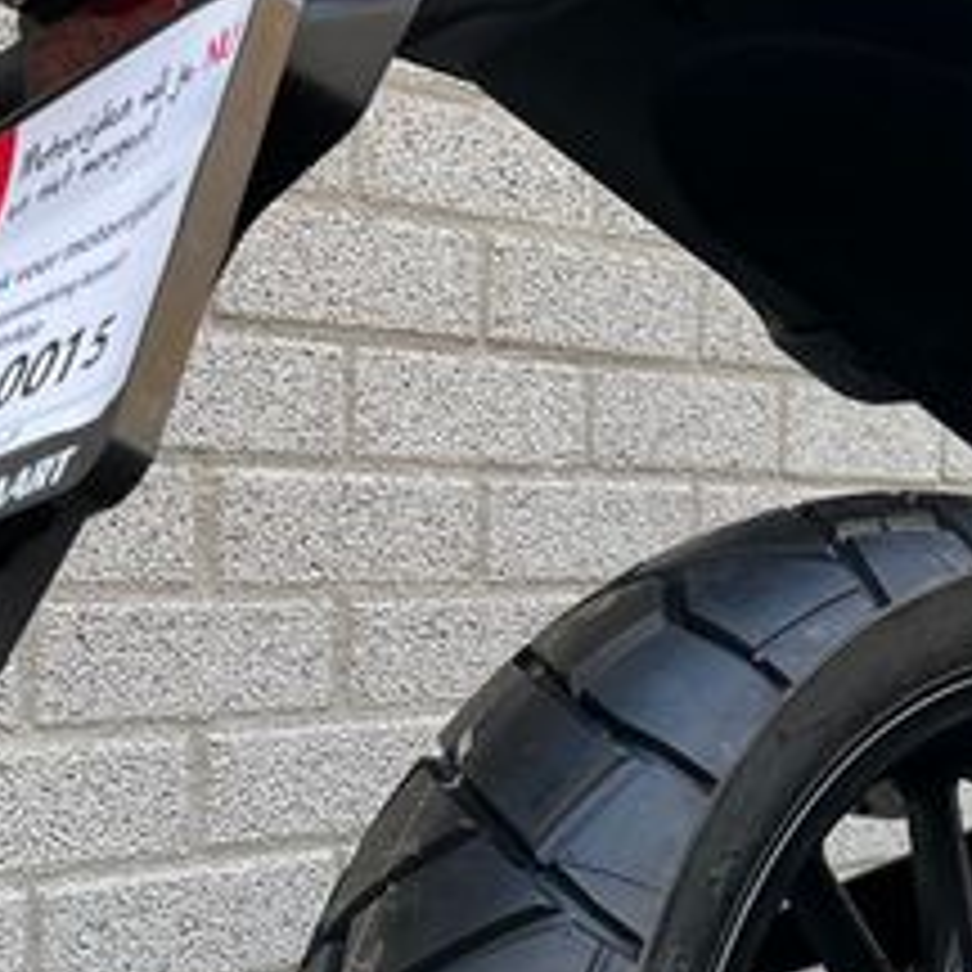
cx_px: 1323
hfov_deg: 22.3
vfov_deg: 25.2
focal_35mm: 68
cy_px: 670
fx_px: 2160
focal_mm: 5.1
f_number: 1.6
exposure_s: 1/122
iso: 100
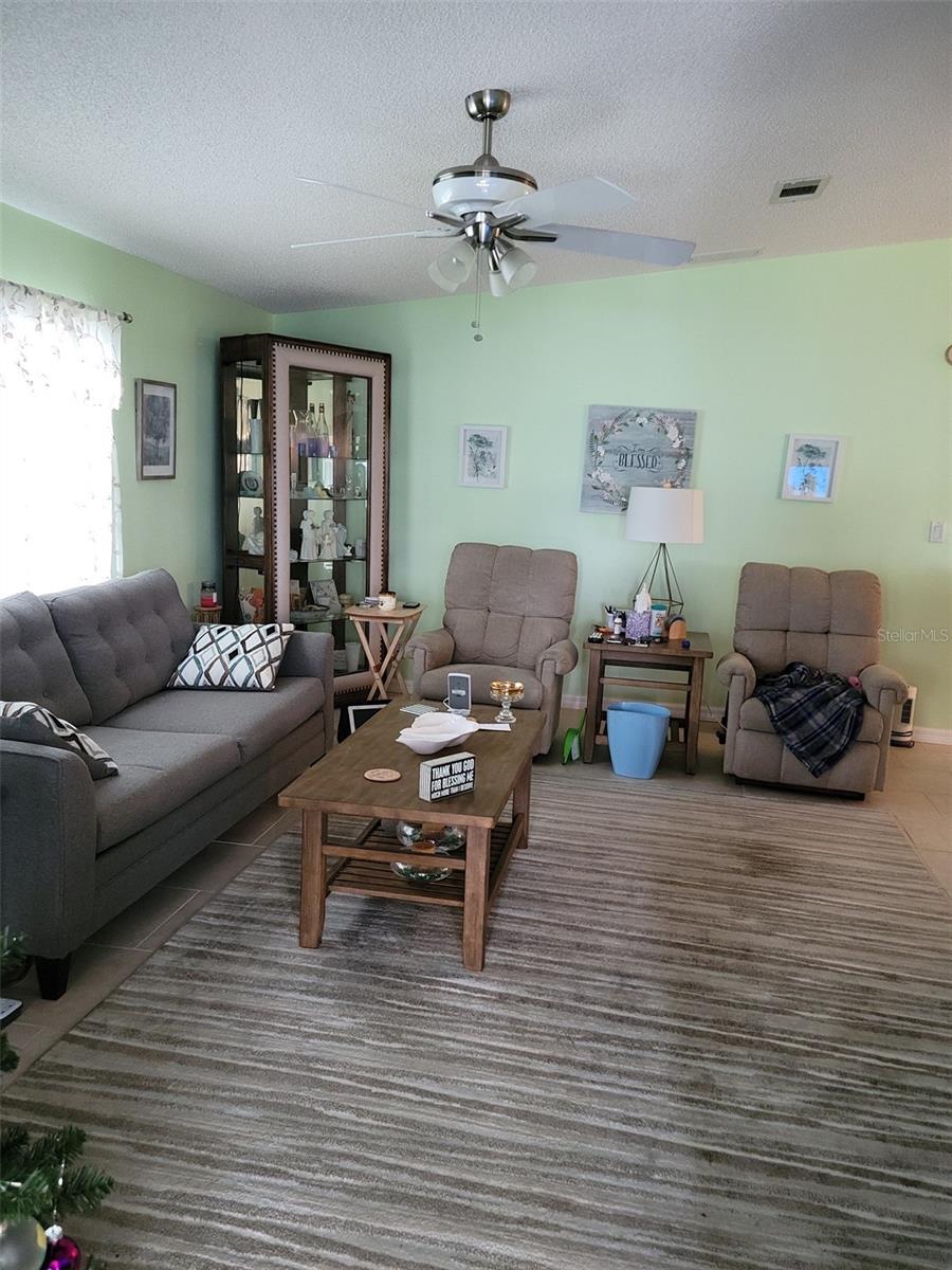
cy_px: 635
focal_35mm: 28
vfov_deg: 63.4
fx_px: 1027
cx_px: 476
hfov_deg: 49.7
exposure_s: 1/40
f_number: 2
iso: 640
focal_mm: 5.9
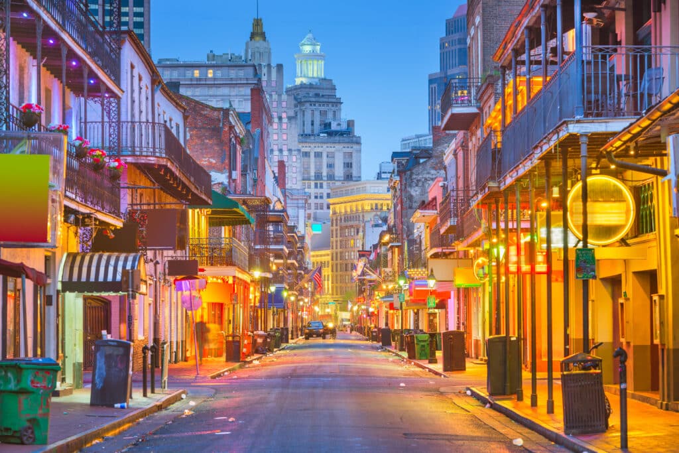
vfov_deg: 11.8
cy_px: 226
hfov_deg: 17.6
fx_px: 2188
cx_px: 340
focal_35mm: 116
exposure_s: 5
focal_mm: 116
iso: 200
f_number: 8
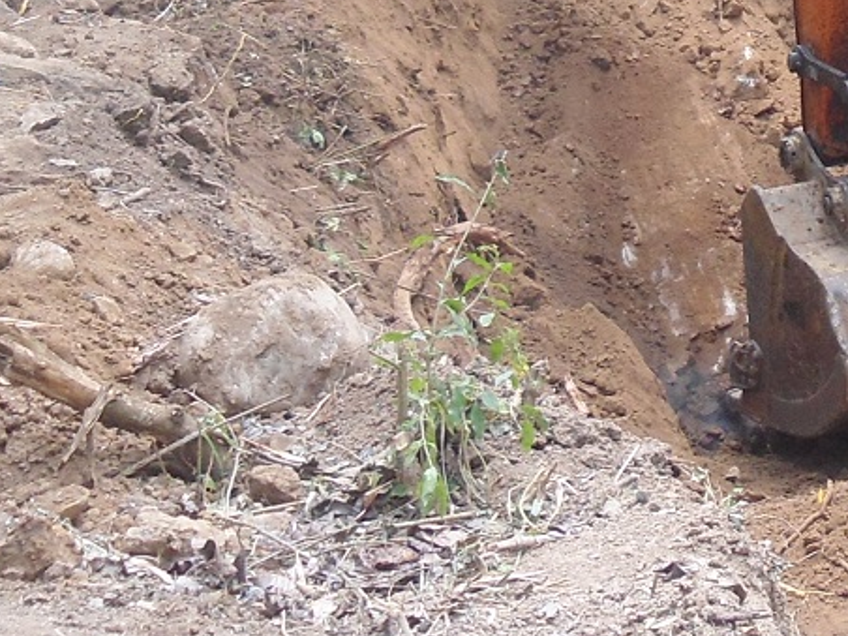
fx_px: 2254
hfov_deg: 20.7
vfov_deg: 15.8
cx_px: 818
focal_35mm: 92
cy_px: 15
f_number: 2.8
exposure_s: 1/160
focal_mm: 4.7
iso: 200
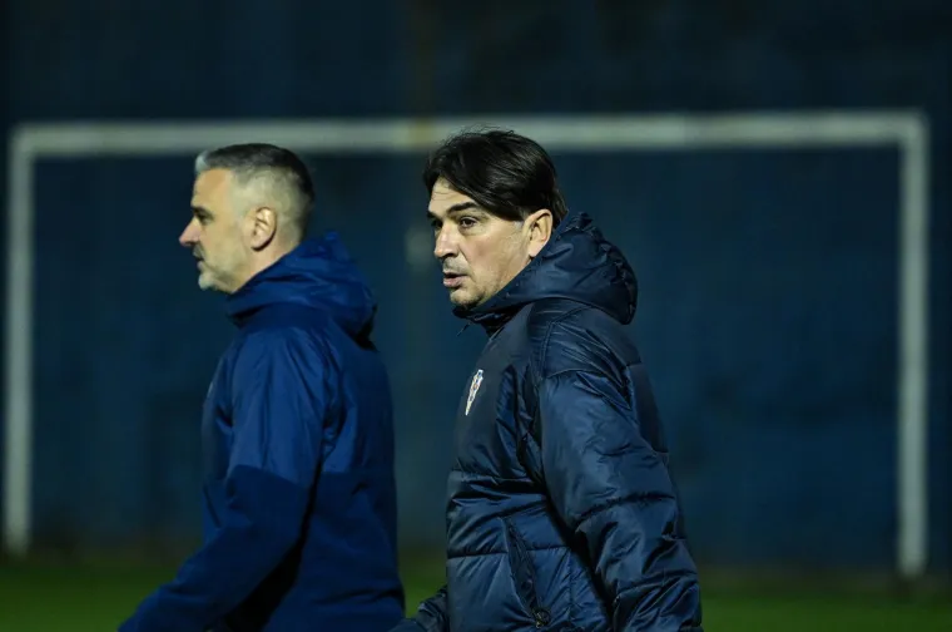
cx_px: 476
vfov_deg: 4.6
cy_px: 316
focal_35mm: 300
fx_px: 7920
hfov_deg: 6.9
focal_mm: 200
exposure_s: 1/500
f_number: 2.8
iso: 4000
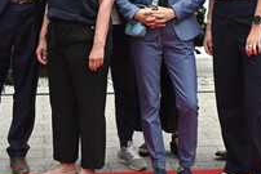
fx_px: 711
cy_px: 22
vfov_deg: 13.9
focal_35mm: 98
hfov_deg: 20.8
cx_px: 126
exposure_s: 1/500
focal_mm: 44
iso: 1000
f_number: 5.6
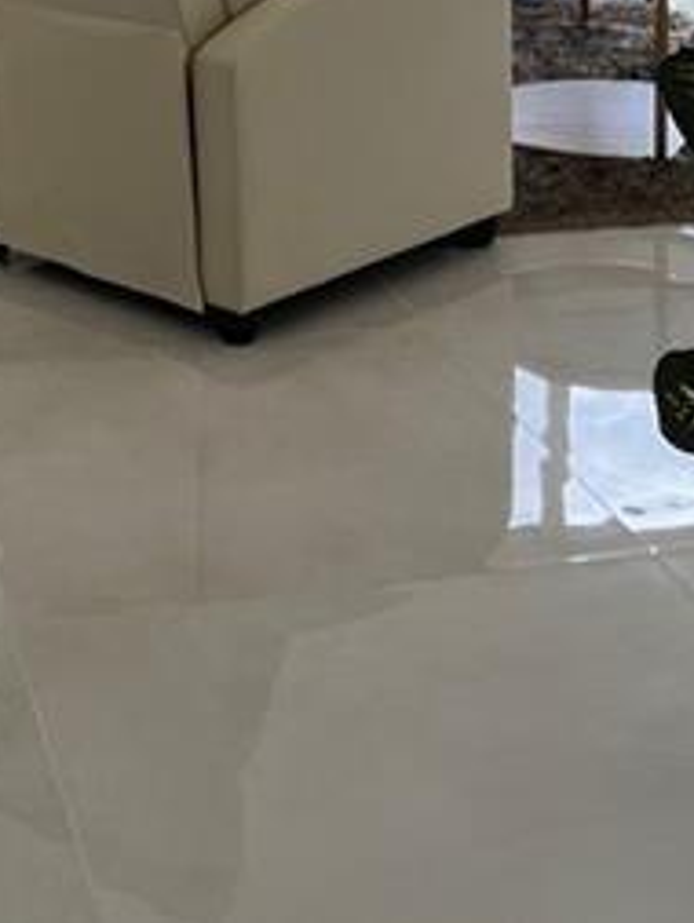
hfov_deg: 18.4
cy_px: -193
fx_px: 2110
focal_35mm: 79
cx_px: 91
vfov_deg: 22.7
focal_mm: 5.7
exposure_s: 1/628
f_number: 1.5
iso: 50
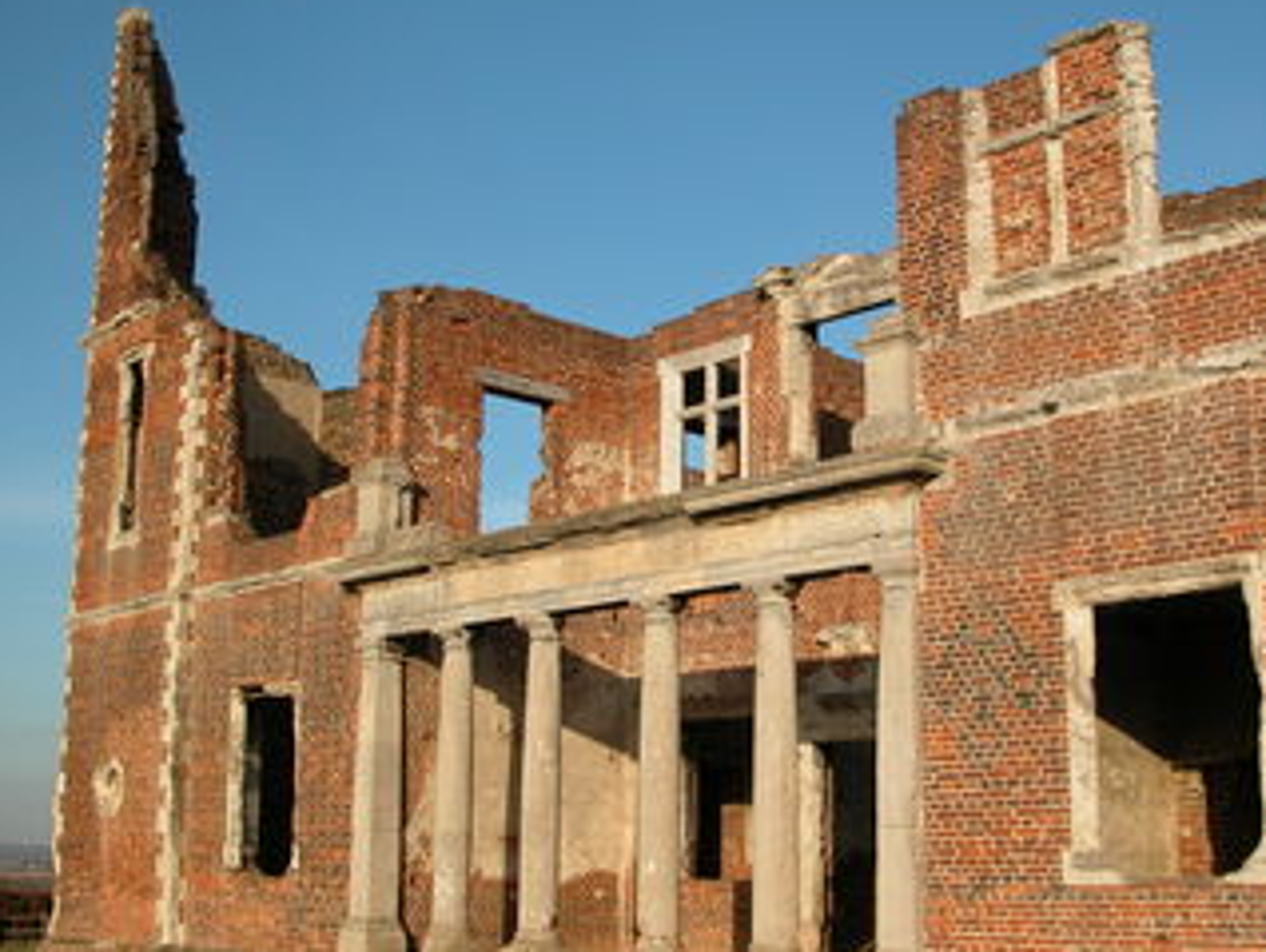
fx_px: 1610
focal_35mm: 44
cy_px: 478
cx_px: 721
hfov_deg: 42.8
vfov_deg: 32.9
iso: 100
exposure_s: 1/342
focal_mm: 8.9
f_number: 6.3
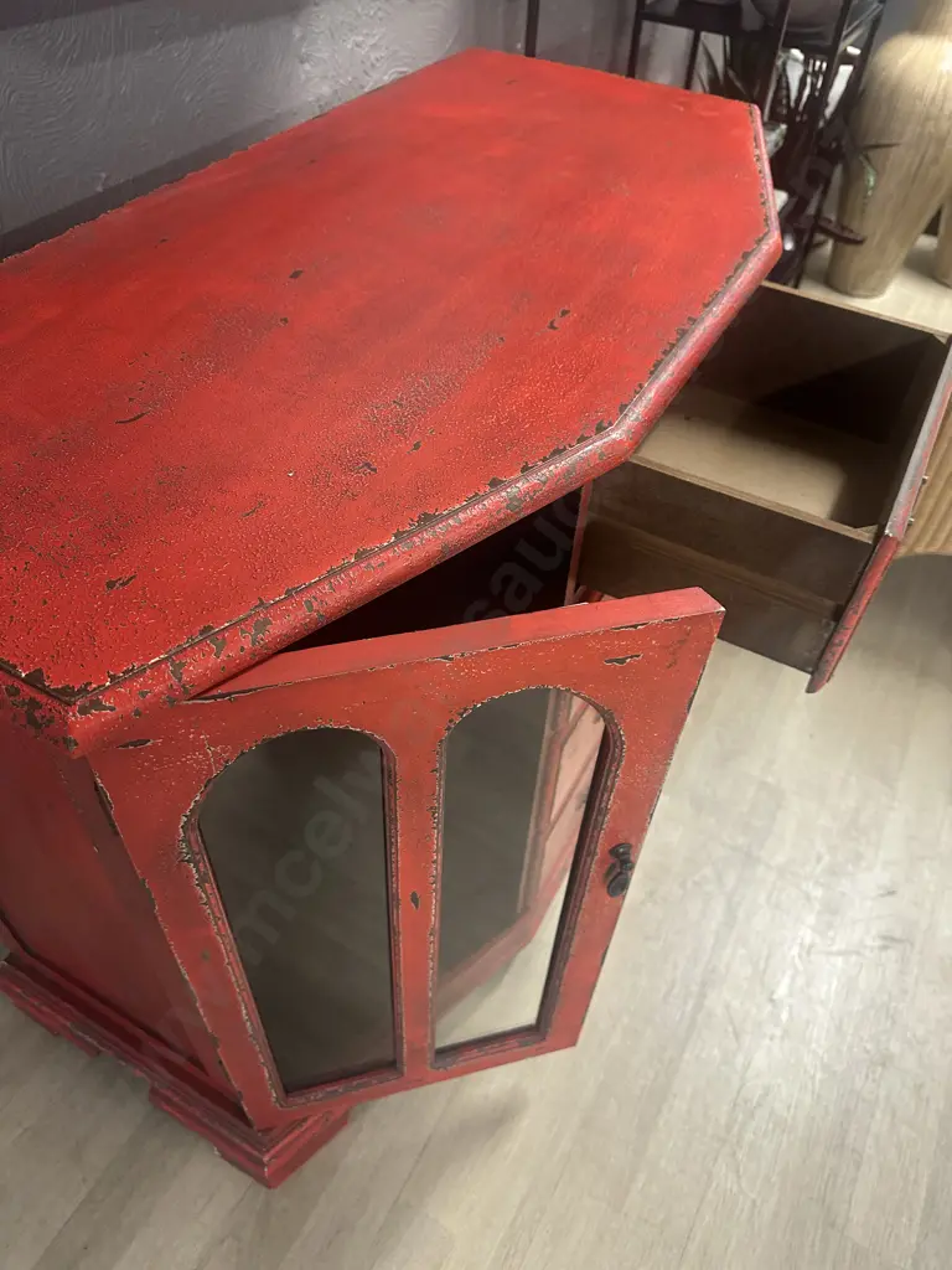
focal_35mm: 24
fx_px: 880
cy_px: 635
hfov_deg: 56.8
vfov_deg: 71.6
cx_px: 476
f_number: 1.78
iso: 320
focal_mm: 6.86
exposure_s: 1/50
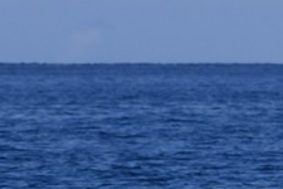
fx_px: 6249
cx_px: 844
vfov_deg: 1.7
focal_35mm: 795
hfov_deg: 2.6
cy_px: 207
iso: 200
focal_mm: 112
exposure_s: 1/640
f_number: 10
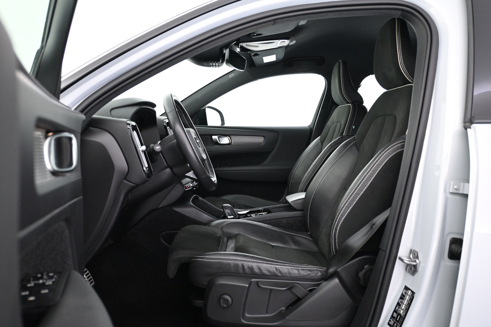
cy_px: 164
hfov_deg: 63.2
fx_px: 399
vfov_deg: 44.6
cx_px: 246
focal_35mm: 29
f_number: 3.8
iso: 1600
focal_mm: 19.5
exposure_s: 1/15
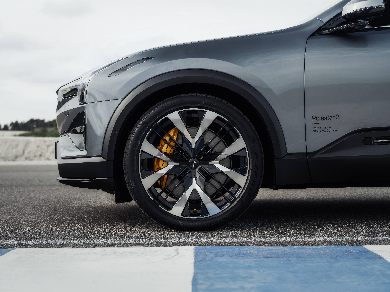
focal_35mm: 52
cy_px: 146
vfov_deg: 28.0
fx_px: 586
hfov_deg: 36.8
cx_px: 195
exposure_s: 1/200
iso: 80
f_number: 4
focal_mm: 66.3
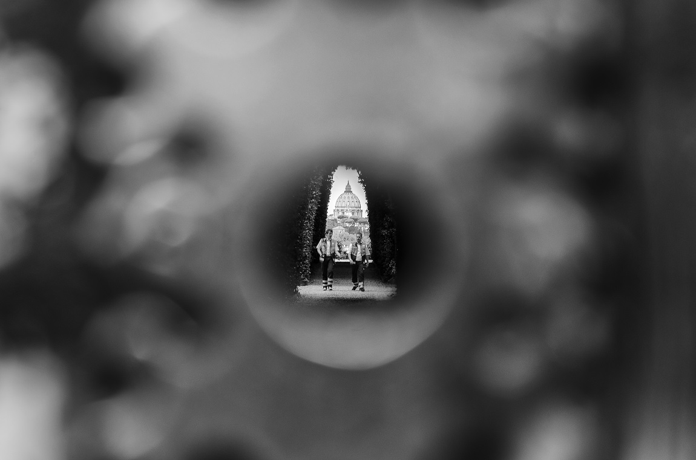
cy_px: 230
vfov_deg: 18.1
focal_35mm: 75
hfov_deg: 27.1
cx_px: 348
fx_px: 1447
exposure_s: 1/15
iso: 100
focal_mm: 50
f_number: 5.6
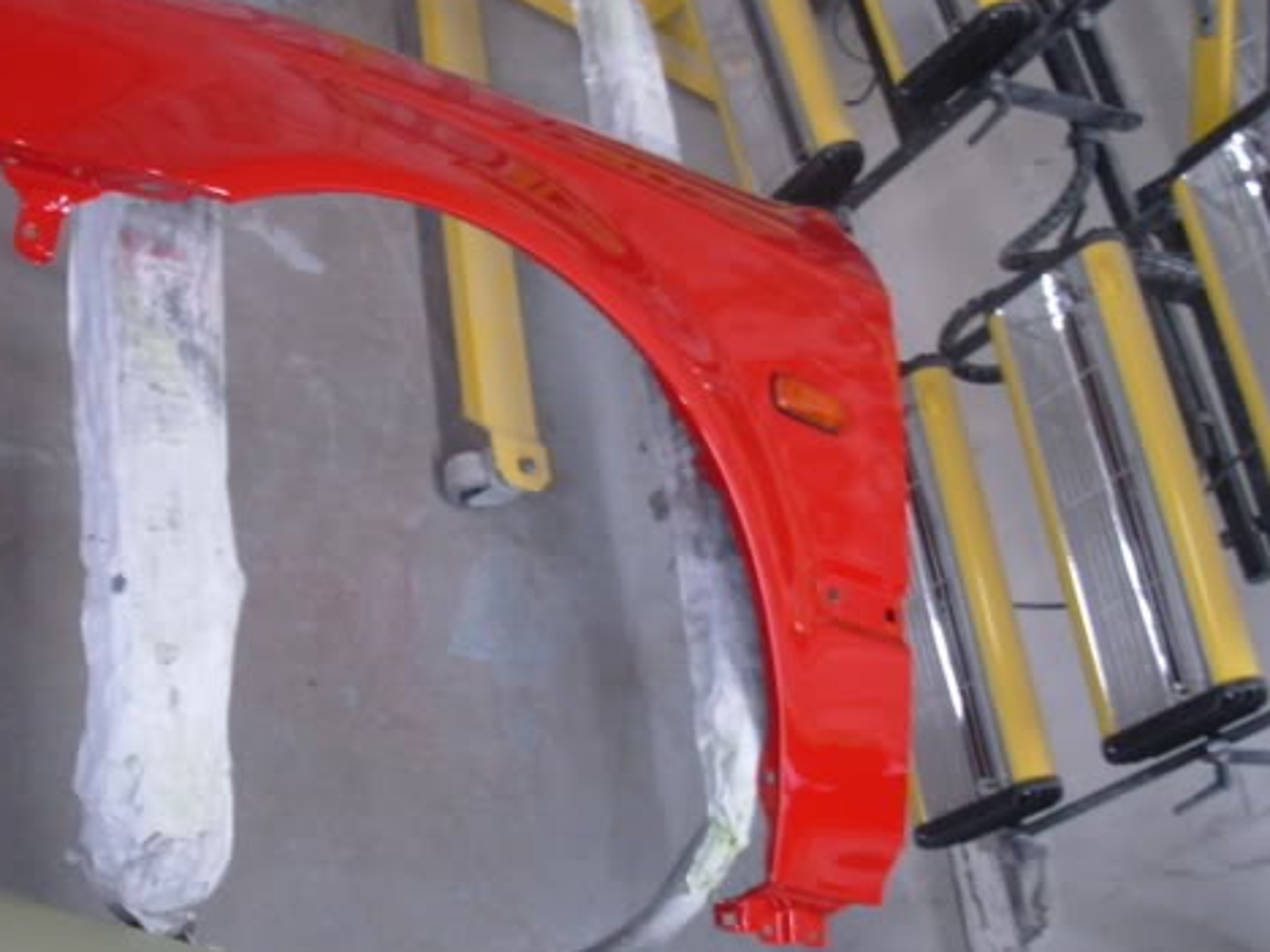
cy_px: 491
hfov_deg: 36.6
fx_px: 1908
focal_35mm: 52
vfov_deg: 28.0
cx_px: 491
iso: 159
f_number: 2.9
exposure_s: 1/14.7
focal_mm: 6.3
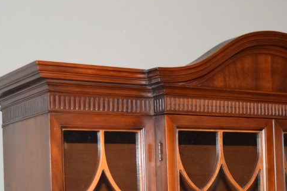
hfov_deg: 23.1
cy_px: 190
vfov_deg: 15.4
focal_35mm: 87
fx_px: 694
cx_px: 228
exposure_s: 1/60
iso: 3200
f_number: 4.2
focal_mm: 28
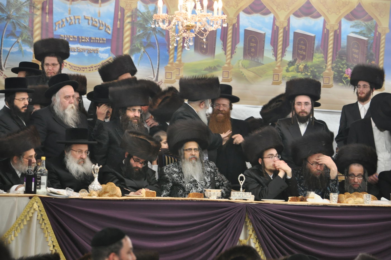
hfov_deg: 11.4
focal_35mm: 180
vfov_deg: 7.6
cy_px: 130
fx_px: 1952
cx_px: 196
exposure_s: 1/50
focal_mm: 120
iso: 1000
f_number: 5.6
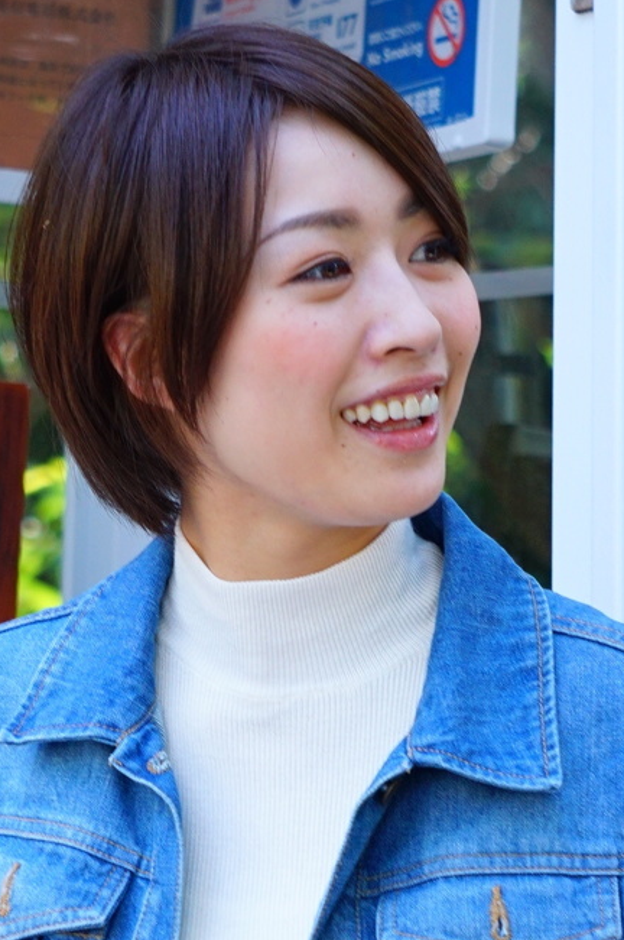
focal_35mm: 245
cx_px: 295
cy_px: 713
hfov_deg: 5.6
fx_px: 6388
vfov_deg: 8.4
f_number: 5
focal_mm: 69
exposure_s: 1/125
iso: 400
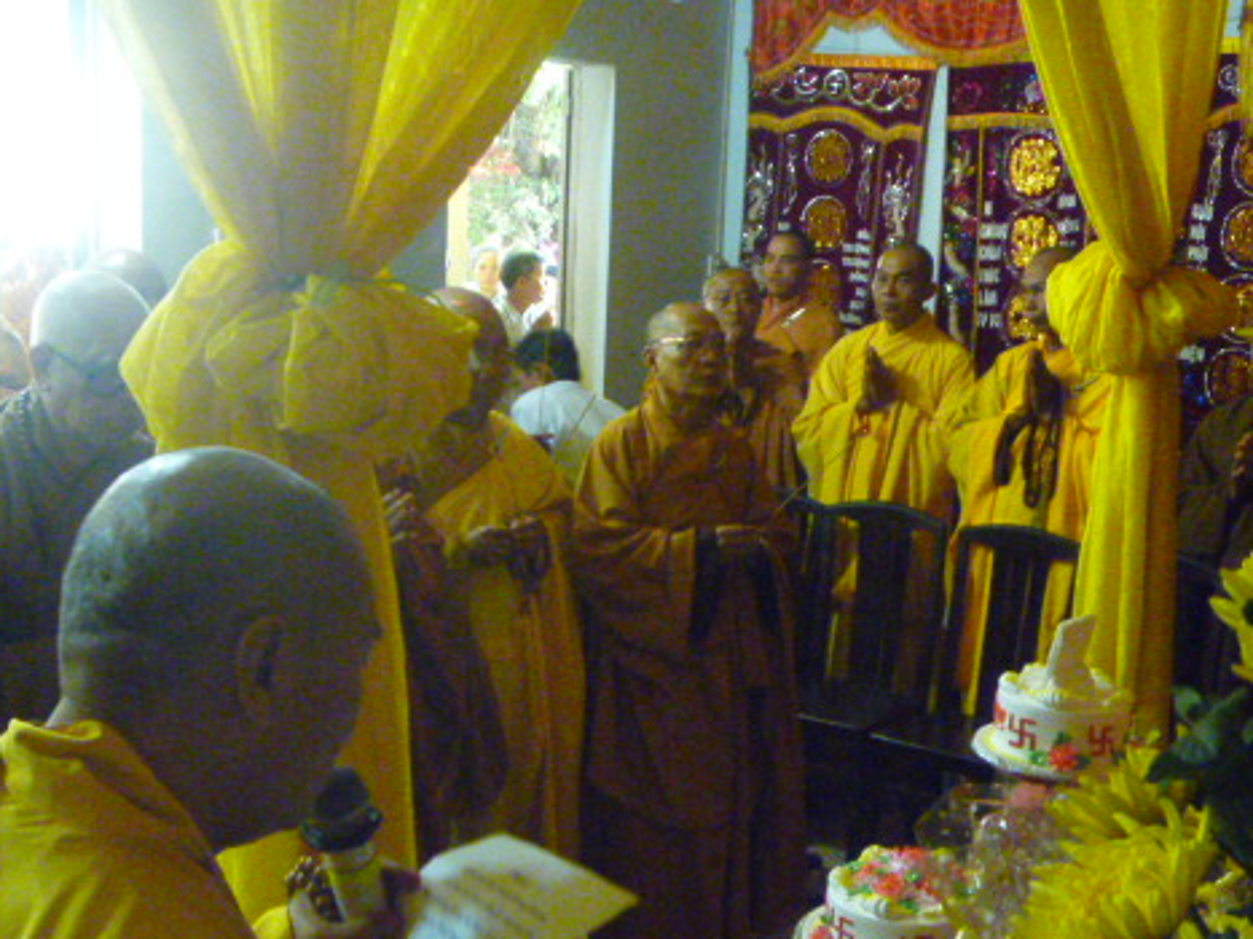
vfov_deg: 30.0
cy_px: 636
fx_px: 1737
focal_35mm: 48
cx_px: 695
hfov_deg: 39.6
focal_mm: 6.3
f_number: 3.5
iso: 1250
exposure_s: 1/15
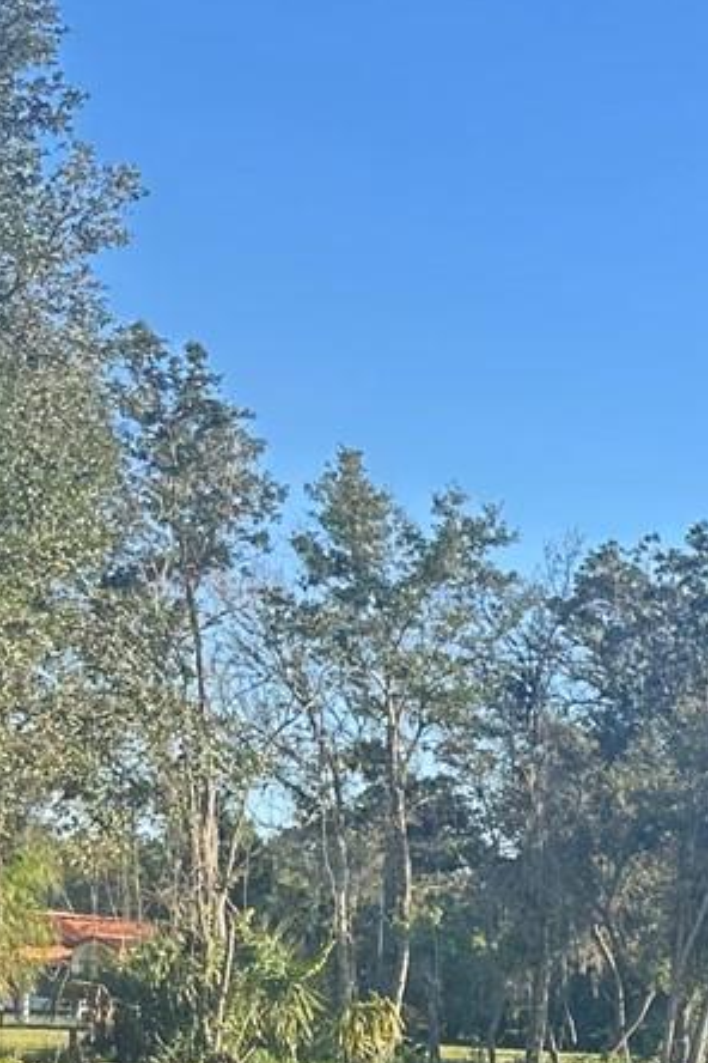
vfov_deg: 21.4
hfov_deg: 11.8
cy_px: 1192
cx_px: 1787
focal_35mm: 90
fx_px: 2655
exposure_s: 1/1198
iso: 80
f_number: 1.78
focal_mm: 6.86
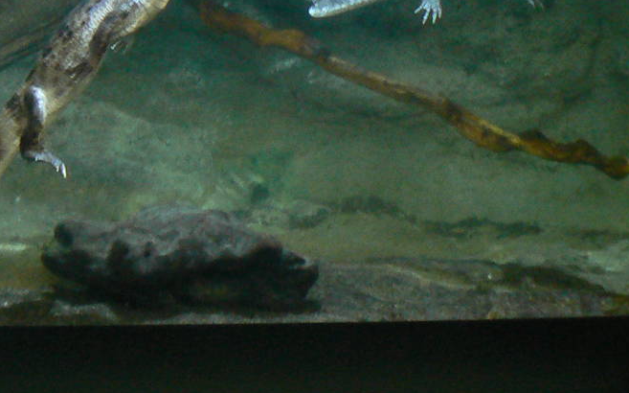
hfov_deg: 21.6
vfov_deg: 13.5
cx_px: 13
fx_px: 1594
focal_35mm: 93
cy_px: -126
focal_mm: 6
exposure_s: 1/30
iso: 200
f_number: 2.8
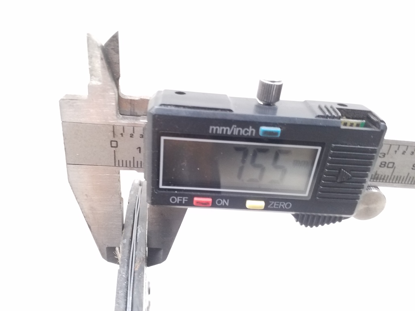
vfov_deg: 51.4
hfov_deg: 65.3
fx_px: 324
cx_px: 208
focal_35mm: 27
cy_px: 156
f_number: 1.9
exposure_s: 1/25
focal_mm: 3.6
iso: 320
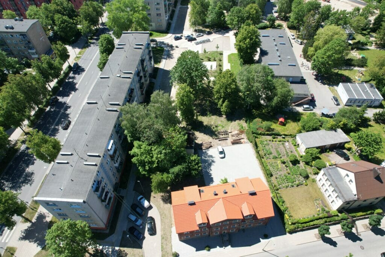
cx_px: 192
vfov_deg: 57.2
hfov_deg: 78.6
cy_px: 128
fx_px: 235
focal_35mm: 22
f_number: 2.8
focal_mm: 8.38
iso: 100
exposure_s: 1/1000
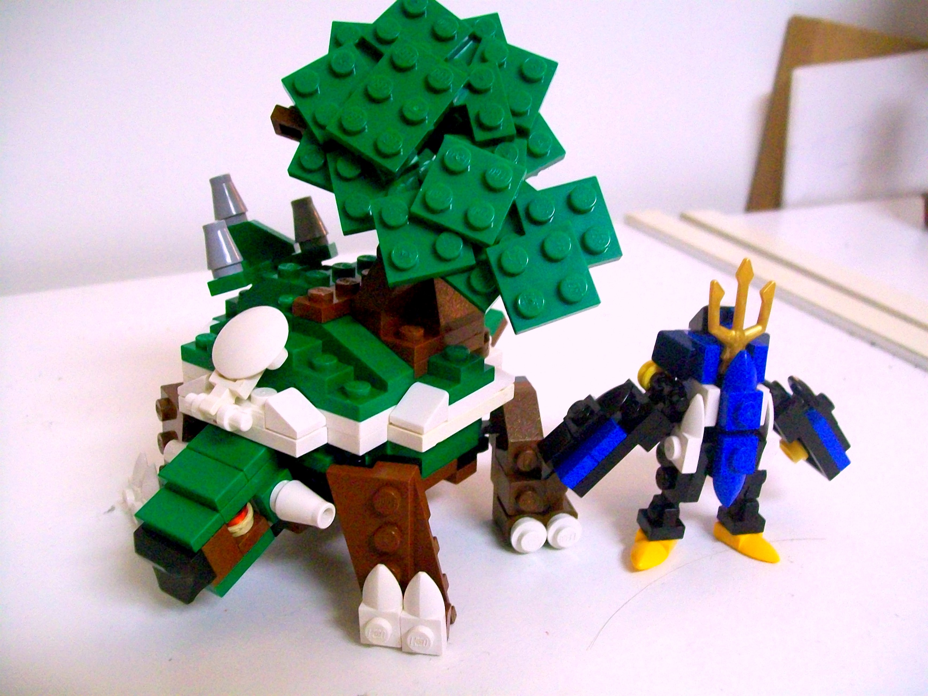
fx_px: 965
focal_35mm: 36
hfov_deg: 51.4
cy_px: 348
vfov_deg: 39.7
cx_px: 464
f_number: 2.7
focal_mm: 6
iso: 200
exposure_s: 1/8
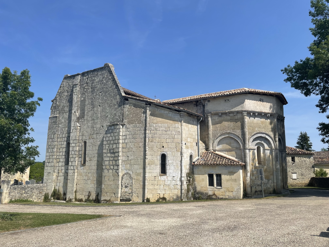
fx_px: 247
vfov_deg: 53.1
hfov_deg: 67.3
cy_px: 124
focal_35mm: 26
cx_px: 164
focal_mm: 4.2
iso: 32
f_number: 1.6
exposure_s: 1/4464
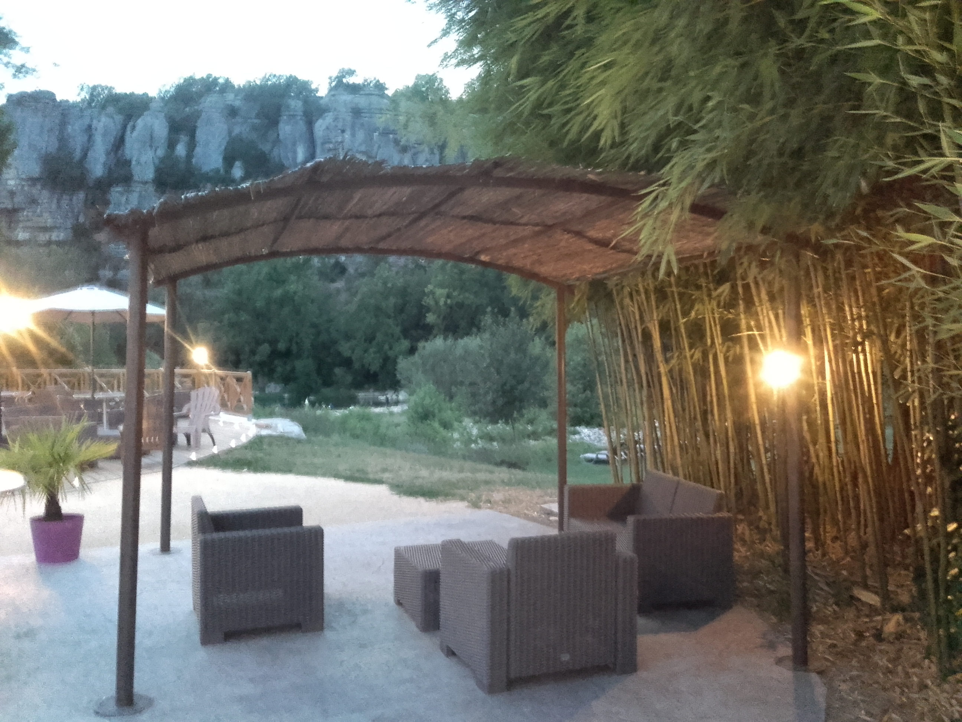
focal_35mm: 31
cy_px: 361
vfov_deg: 45.4
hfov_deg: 58.4
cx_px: 481
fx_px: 862
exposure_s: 1/8
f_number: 2.2
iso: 680
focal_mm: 3.31
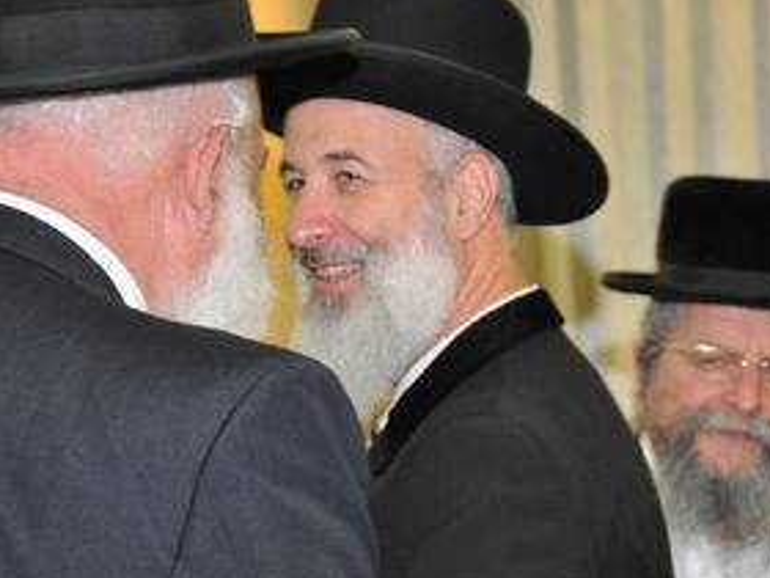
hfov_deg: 14.7
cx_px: 500
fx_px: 2974
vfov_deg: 11.1
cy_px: 340
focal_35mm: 134
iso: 800
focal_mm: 65
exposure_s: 1/60
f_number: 5
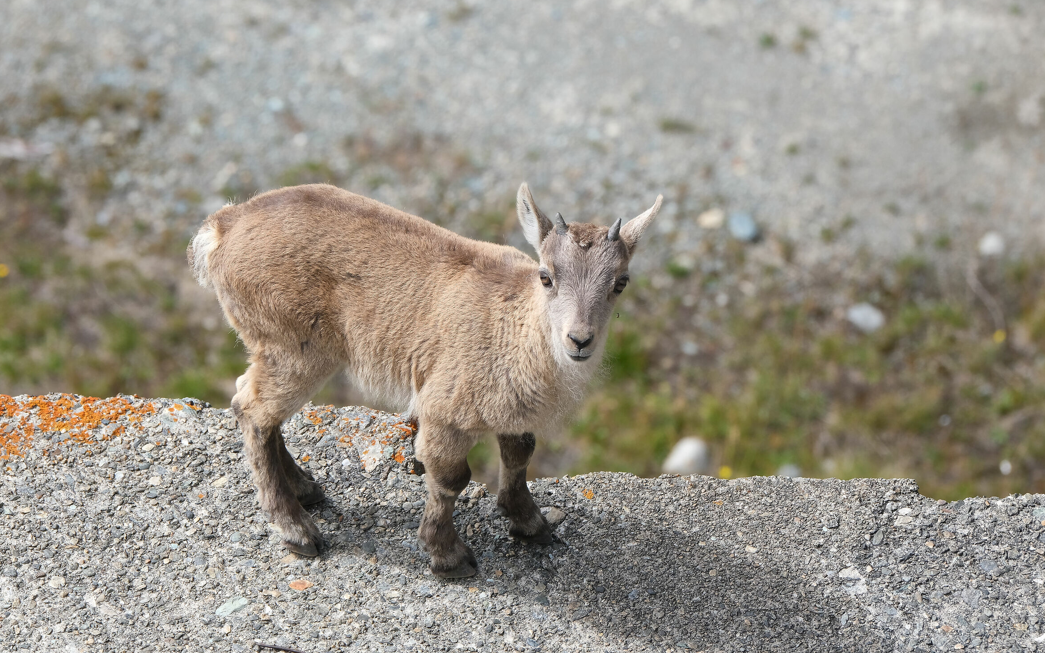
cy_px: 298
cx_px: 514
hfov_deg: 4.9
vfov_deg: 3.1
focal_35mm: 425
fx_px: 12102
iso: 640
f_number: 10
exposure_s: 1/400
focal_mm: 270.6
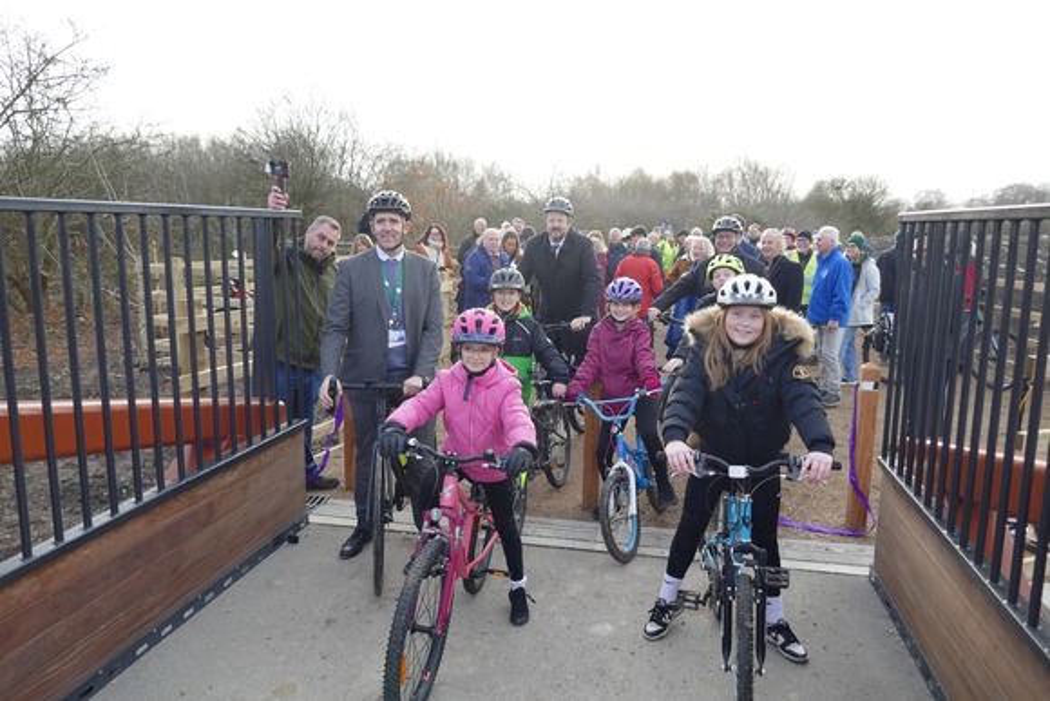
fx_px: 729
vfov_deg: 51.3
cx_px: 525
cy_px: 350
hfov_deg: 71.5
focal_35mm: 25
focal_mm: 9.1
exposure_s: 1/250
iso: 125
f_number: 2.8
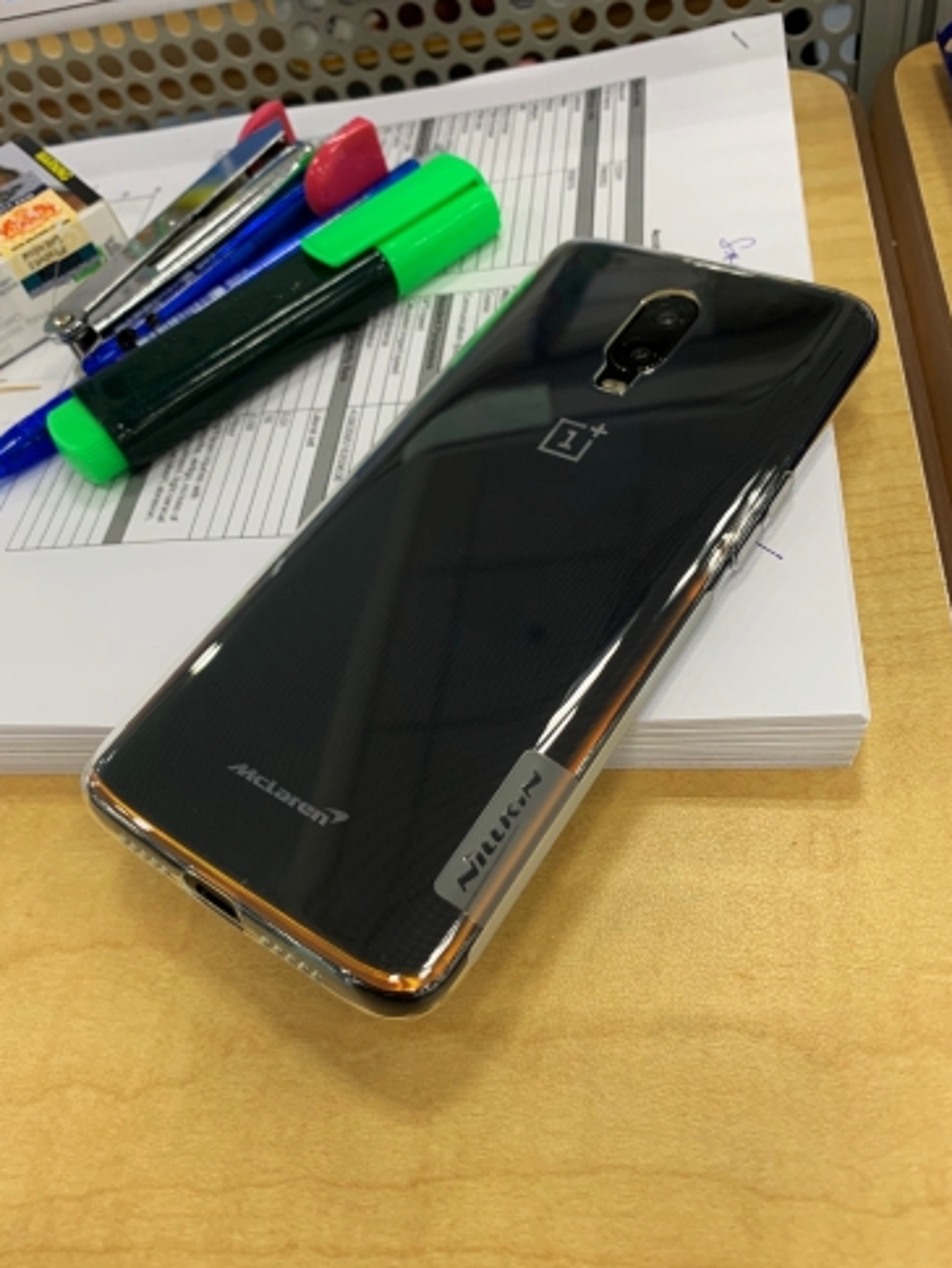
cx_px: 481
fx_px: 990
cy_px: 641
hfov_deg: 51.4
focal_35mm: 27
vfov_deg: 65.3
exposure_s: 1/50
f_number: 1.8
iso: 125
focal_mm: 4.25
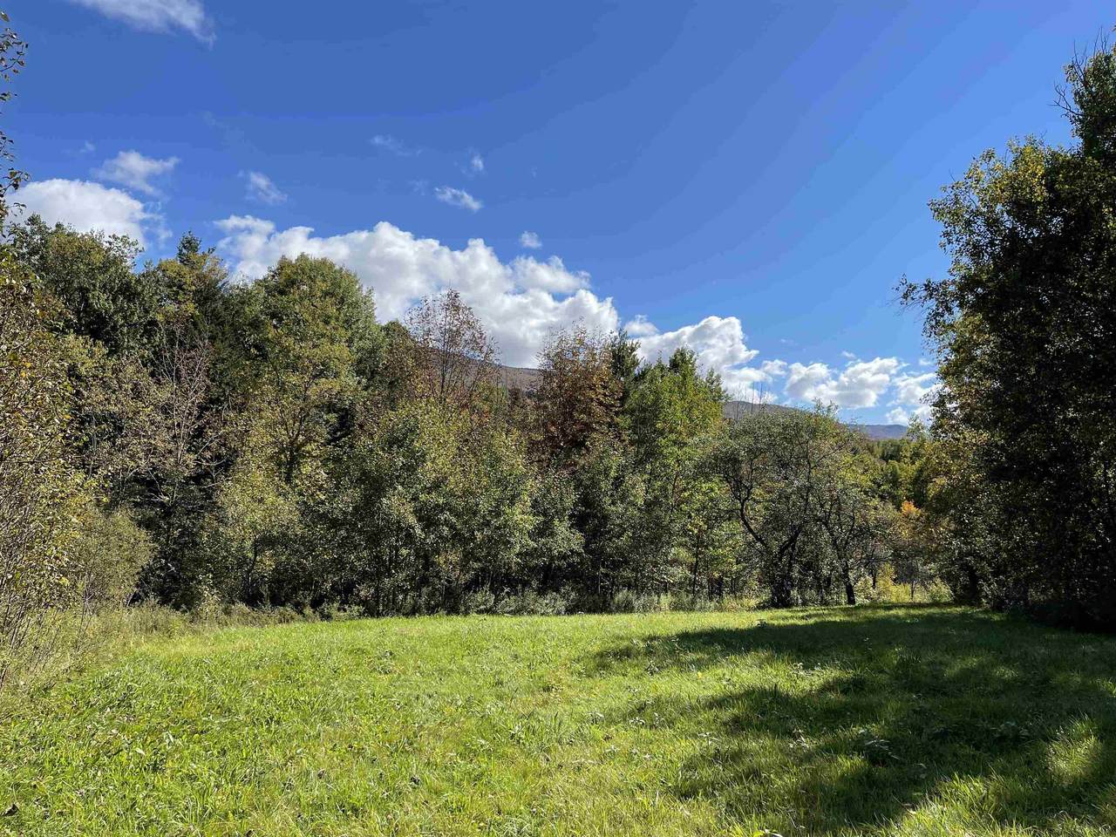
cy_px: 418
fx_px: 838
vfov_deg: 53.1
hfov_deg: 67.3
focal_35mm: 26
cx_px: 558
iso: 32
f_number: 1.6
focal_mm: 5.1
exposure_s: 1/3922
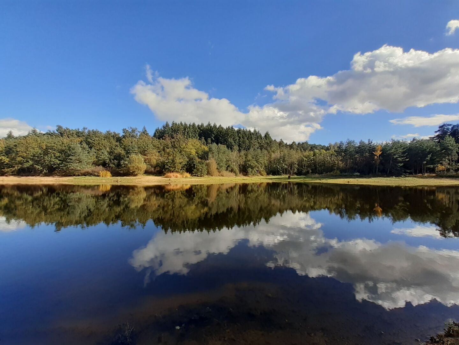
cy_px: 172
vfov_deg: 89.9
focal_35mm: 13
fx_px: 172
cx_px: 230
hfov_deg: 106.2
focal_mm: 1.13
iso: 40
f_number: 2.2
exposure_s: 1/728
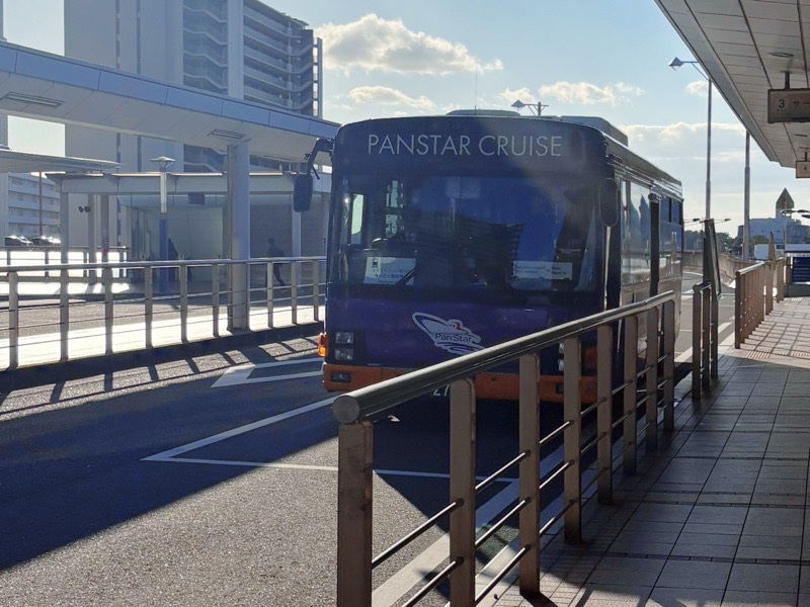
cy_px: 304
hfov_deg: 67.3
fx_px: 608
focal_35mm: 26
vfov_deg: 53.1
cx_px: 405
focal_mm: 5.96
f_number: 1.6
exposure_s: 1/10101
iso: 40
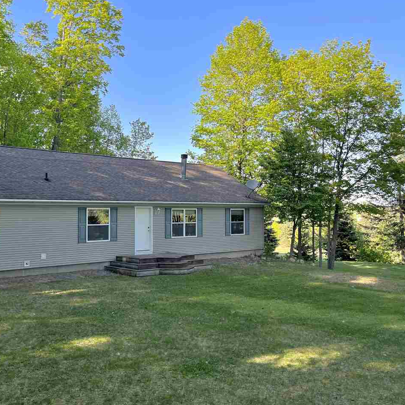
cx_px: 138
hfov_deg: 51.6
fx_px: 410
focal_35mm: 31
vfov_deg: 52.5
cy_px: 201
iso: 50
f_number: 1.6
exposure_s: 1/967
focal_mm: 5.1
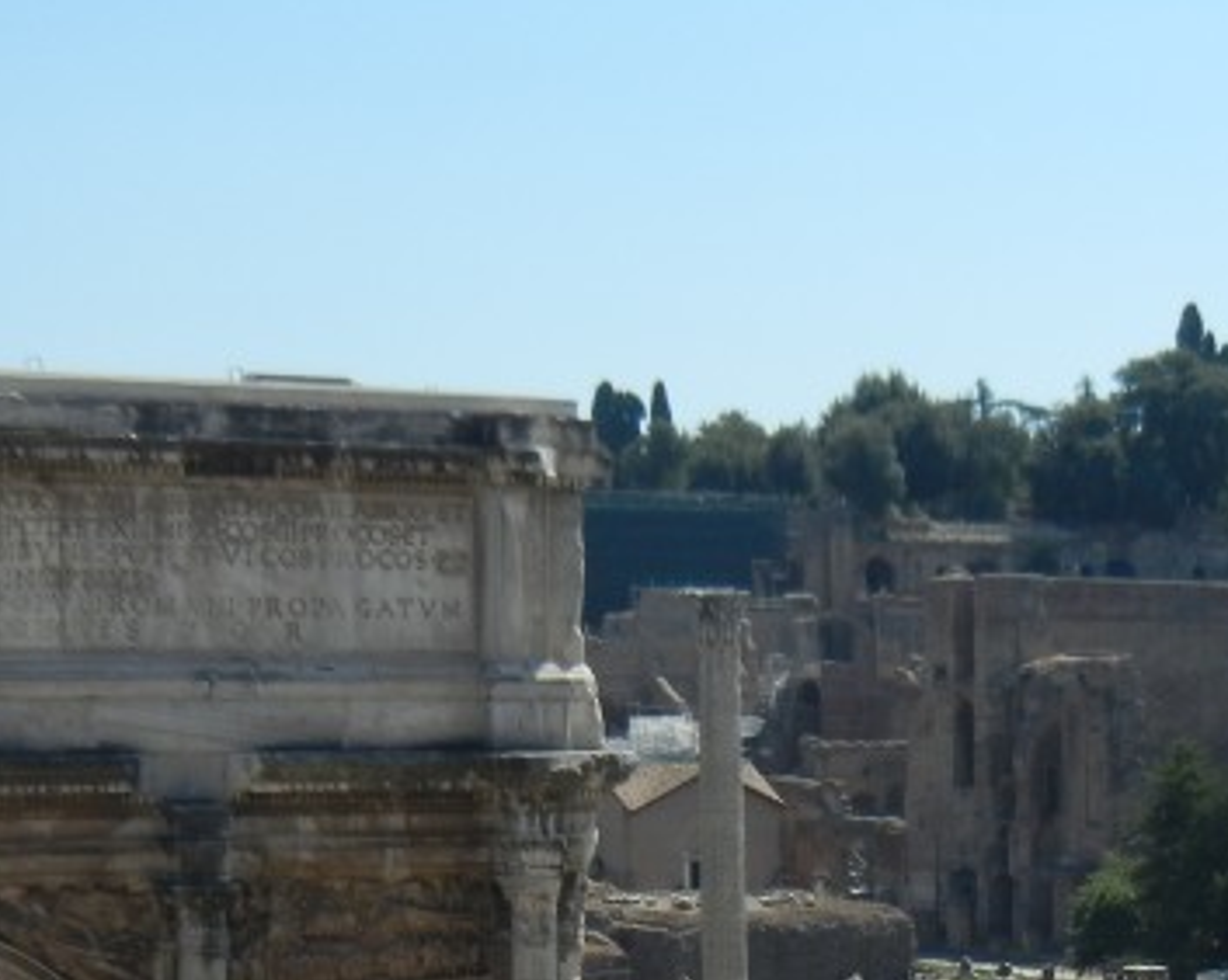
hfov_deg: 22.4
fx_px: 3088
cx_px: 863
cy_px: 1043
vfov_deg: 17.5
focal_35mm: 85
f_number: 7
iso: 160
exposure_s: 1/398
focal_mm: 5.4
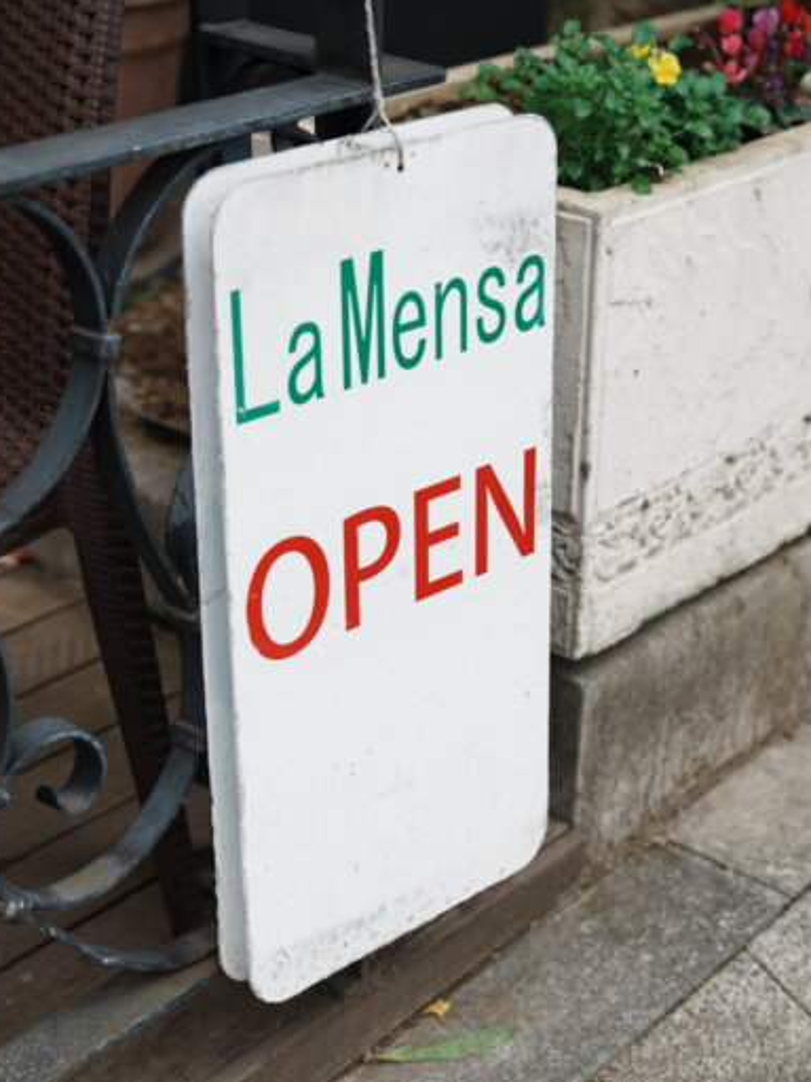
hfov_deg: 21.6
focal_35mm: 68
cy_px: 542
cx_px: 482
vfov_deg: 28.6
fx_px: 2124
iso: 100
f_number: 2.8
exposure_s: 1/320
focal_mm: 47
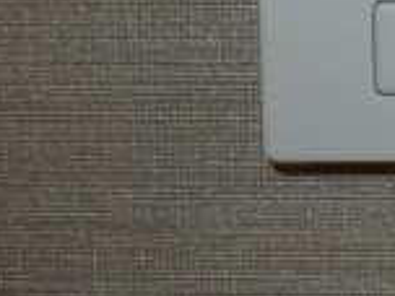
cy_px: -21
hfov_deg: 18.5
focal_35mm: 101
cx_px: 465
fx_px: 1153
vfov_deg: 14.3
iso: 400
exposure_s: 1/30
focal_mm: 4.2
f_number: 7.9
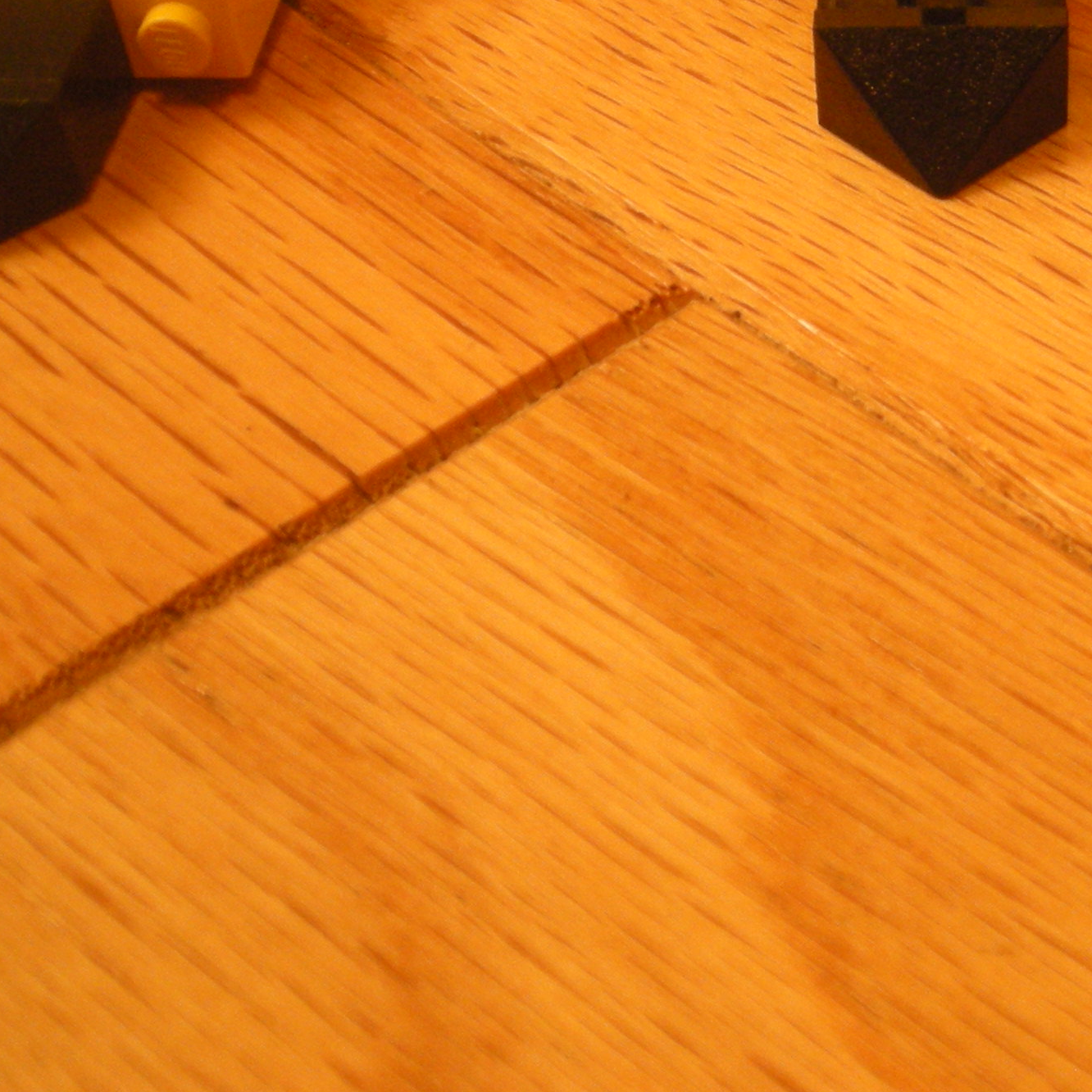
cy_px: 286
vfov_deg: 24.1
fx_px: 2534
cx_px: 870
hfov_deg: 24.0
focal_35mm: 71
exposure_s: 1/11.8
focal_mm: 6.3
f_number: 3.2
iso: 200
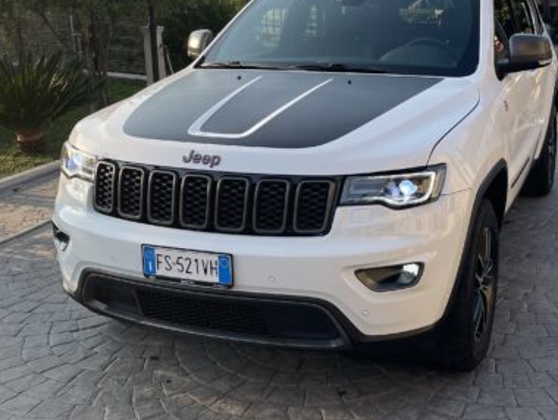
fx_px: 565
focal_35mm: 35
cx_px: 355
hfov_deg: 51.9
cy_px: 170
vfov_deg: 40.6
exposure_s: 1/1294
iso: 50
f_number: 1.6
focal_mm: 5.1
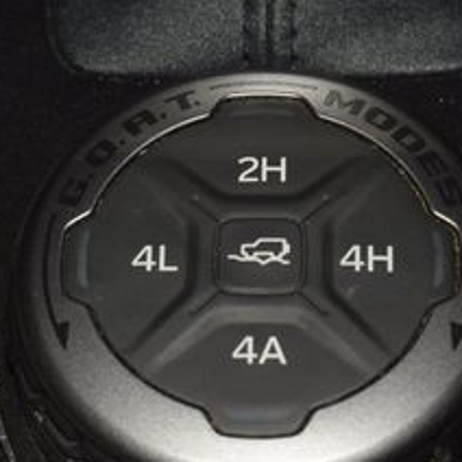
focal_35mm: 269
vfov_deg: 6.5
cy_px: 343
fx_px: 4062
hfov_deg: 6.5
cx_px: 268
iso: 100
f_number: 8
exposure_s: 1/125
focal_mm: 70
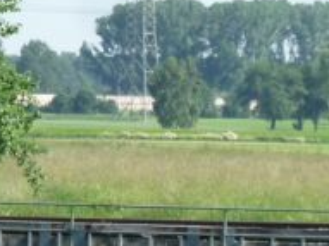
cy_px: 284
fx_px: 5623
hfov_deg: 3.4
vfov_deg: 2.5
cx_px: 165
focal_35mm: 592
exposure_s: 1/200
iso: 100
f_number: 5.9
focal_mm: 24
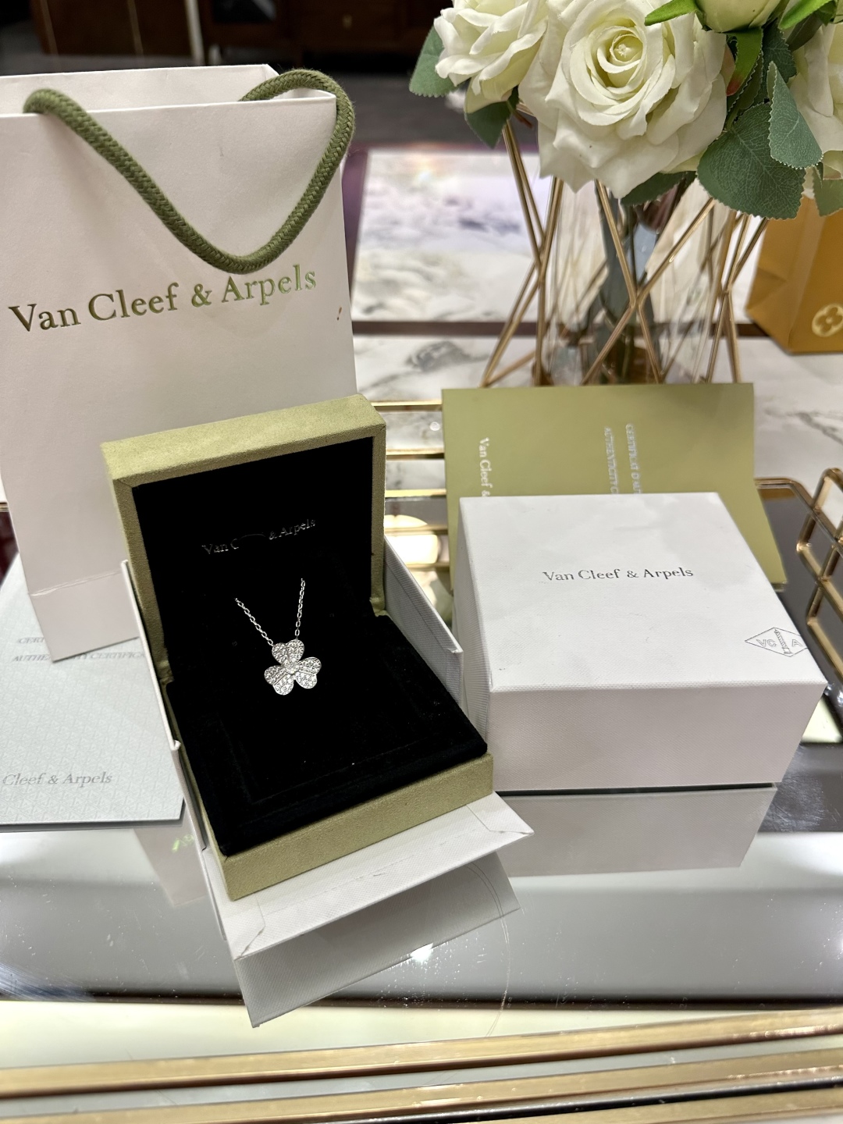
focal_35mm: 24
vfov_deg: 71.6
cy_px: 562
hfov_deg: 56.8
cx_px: 422
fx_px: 779
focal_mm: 6.86
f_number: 1.78
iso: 160
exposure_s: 1/100
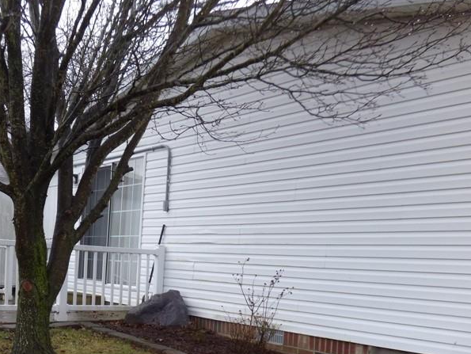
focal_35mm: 43
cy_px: 299
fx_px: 585
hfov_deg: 42.0
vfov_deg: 32.4
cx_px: 97
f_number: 3
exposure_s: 1/100
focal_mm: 4.42
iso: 100
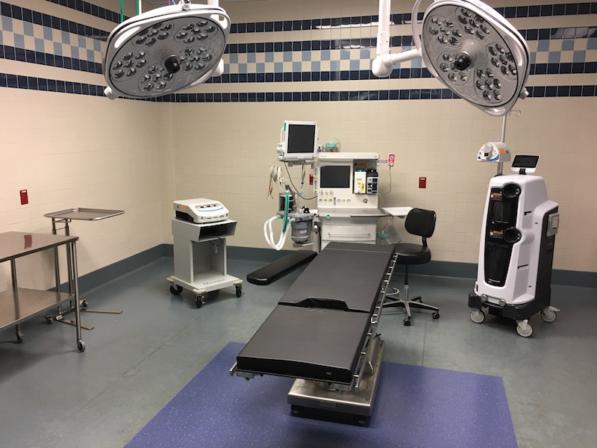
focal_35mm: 29
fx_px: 500
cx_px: 298
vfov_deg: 48.2
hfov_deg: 61.7
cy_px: 224
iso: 25
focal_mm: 4.15
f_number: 2.2
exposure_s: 1/15
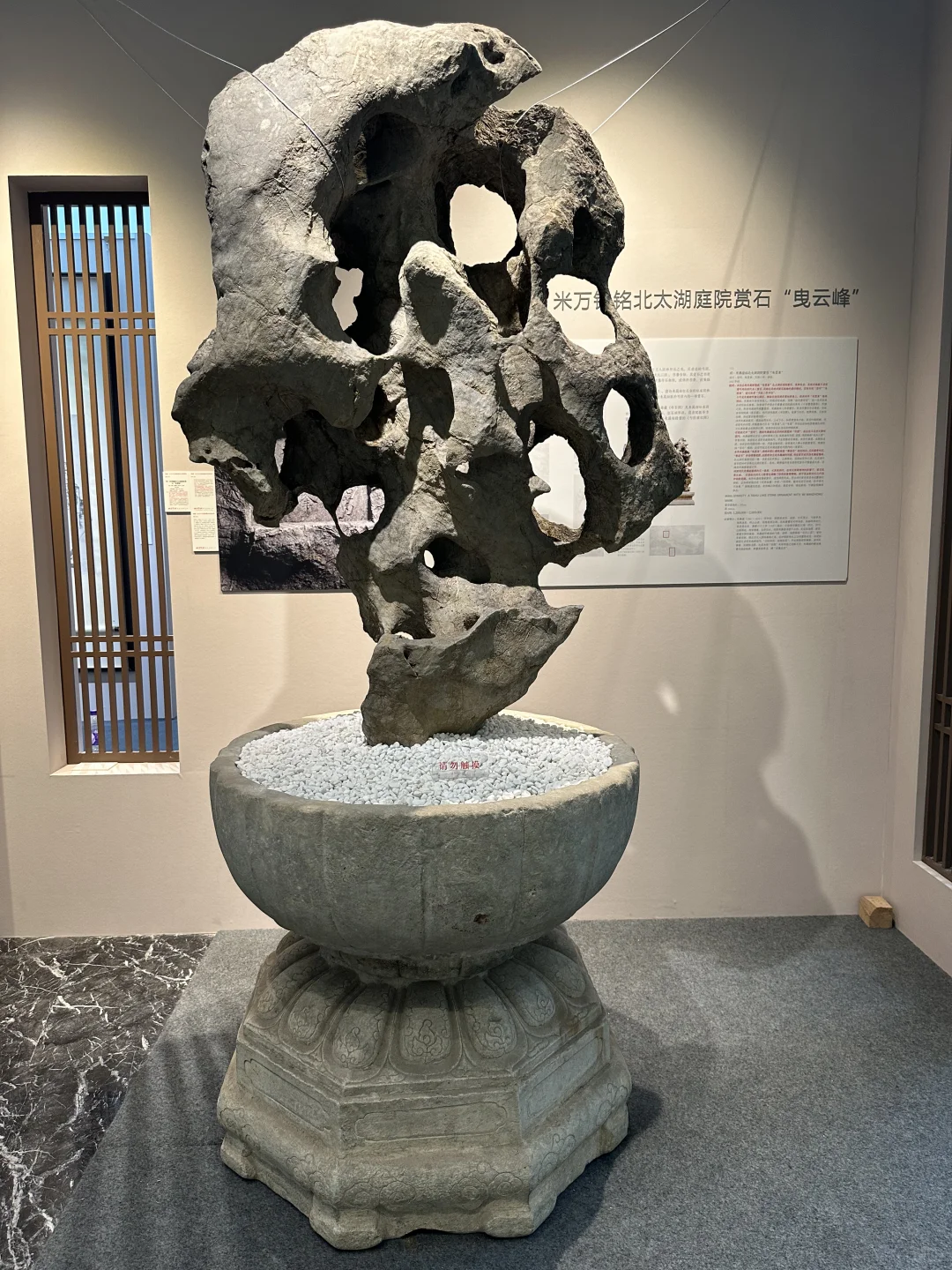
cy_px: 635
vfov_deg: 71.6
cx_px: 476
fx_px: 880
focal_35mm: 24
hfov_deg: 56.8
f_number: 1.78
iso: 160
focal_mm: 6.86
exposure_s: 1/100
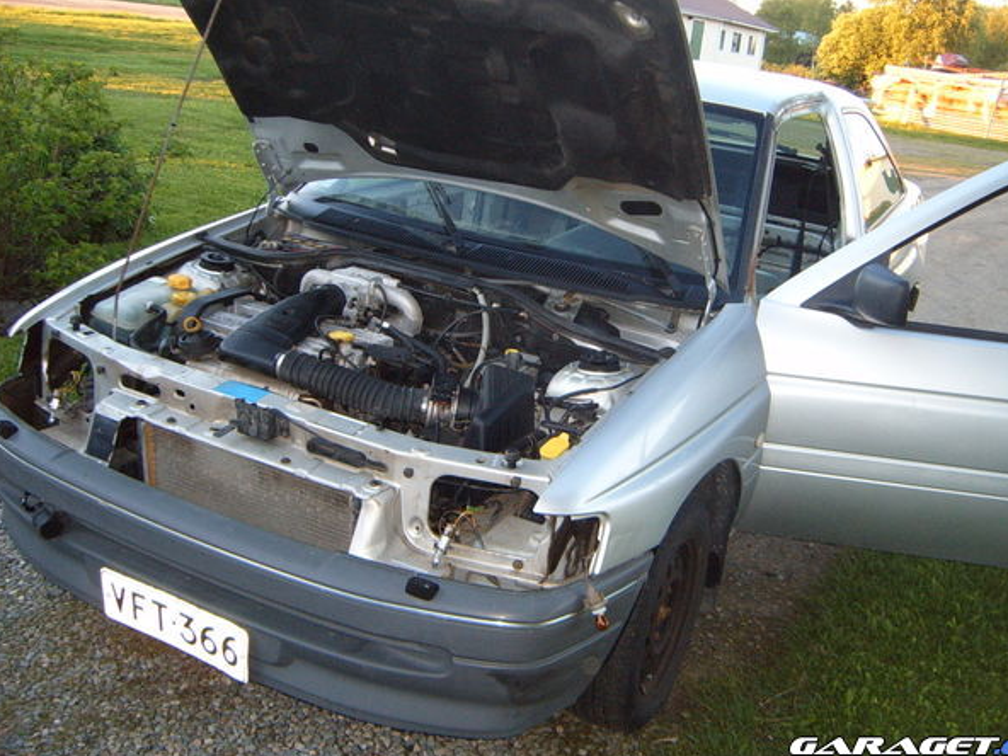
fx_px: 1165
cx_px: 536
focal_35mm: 40
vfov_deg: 35.9
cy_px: 354
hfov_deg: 46.8
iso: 141
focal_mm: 6.2
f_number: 2.9
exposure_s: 1/45
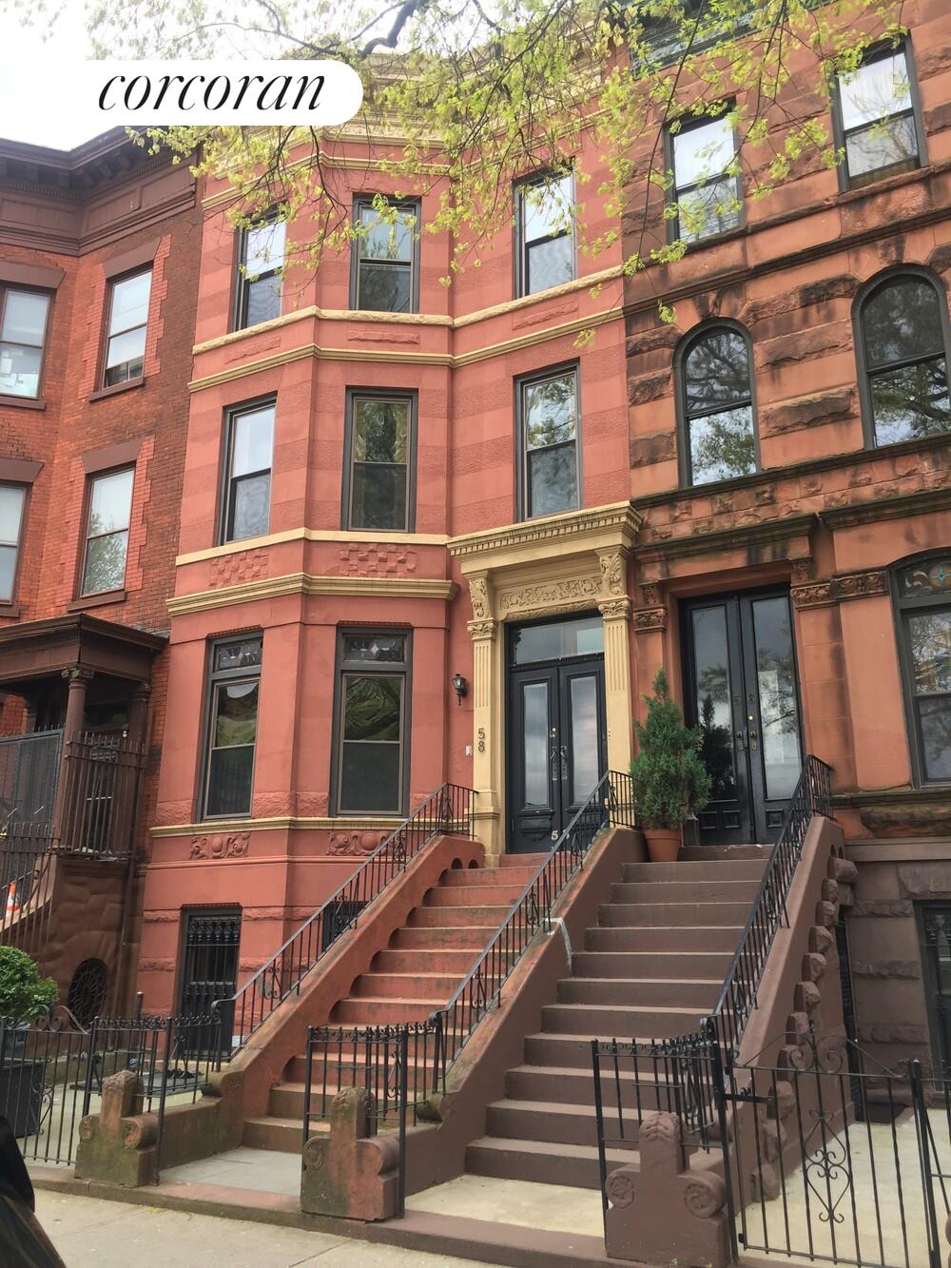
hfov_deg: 48.2
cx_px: 476
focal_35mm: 29
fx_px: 1062
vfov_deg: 61.7
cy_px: 634
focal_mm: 4.15
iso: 32
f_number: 2.2
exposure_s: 1/196
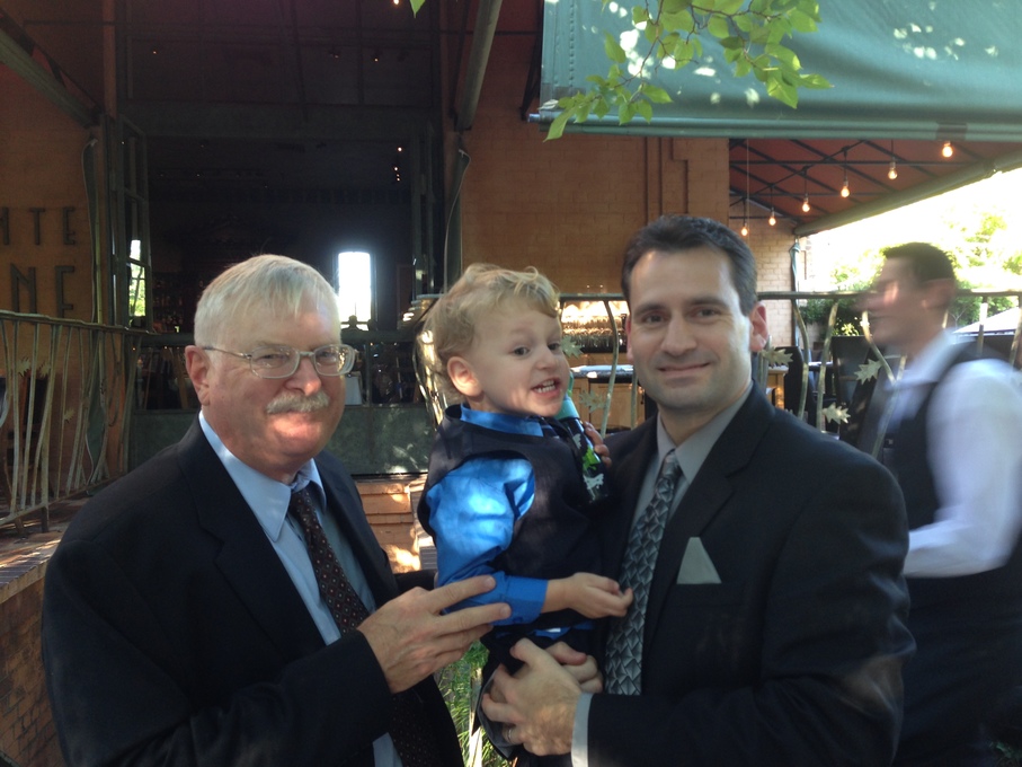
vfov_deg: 42.9
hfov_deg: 55.4
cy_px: 384
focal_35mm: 33
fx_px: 974
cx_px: 511
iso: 50
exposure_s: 1/24
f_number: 2.4
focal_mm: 4.12
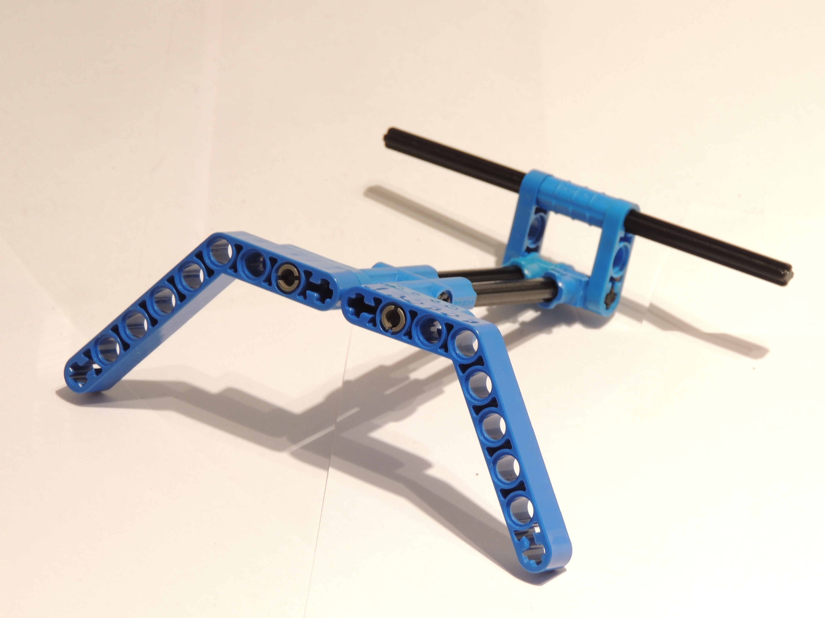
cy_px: 346
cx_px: 486
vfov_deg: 7.2
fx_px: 4933
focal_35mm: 207
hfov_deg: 9.6
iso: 100
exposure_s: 1/2.5
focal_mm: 30.3
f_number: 5
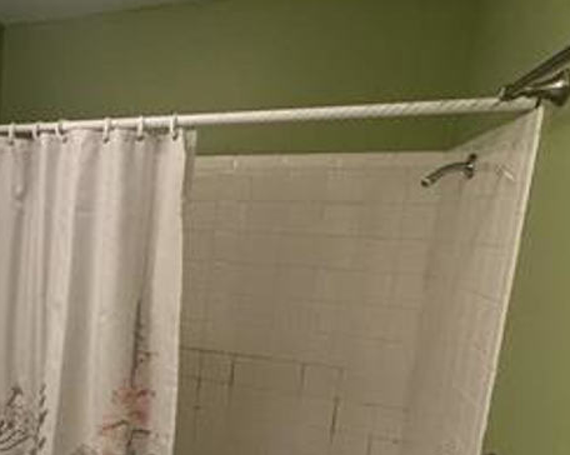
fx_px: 607
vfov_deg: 40.5
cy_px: 312
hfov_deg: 41.0
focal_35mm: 36
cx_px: -48
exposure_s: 1/120
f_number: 2.2
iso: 320
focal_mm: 2.22
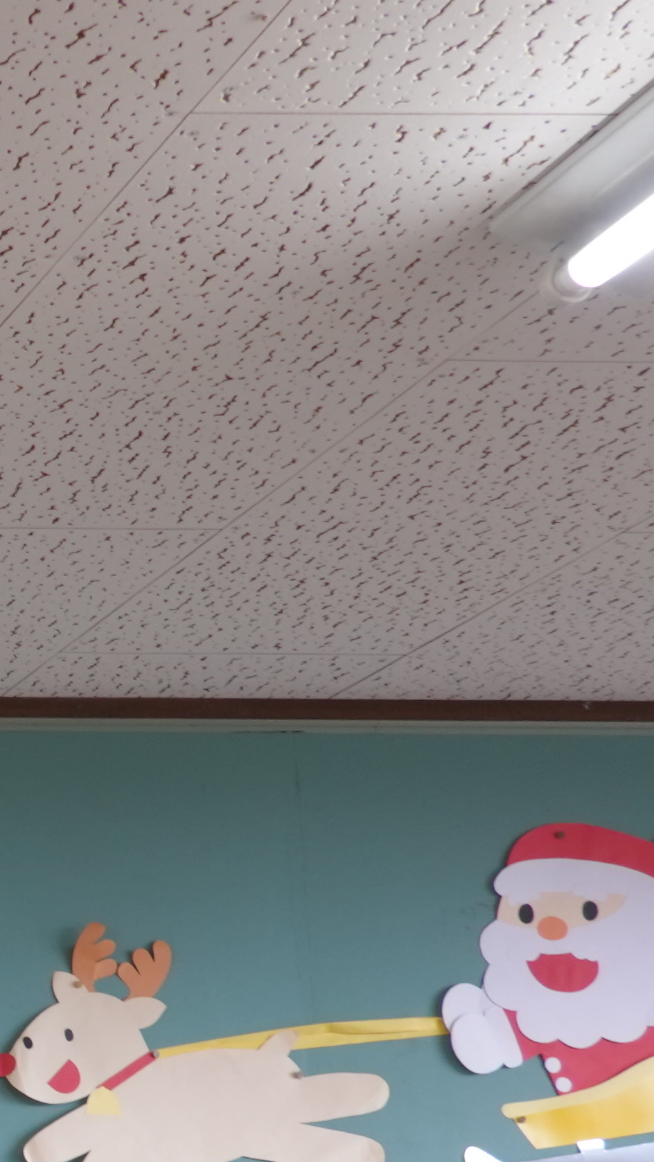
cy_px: 1011
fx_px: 2528
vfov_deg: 25.2
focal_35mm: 82
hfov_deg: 11.6
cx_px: -1010
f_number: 2.8
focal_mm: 9
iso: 160
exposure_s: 1/30
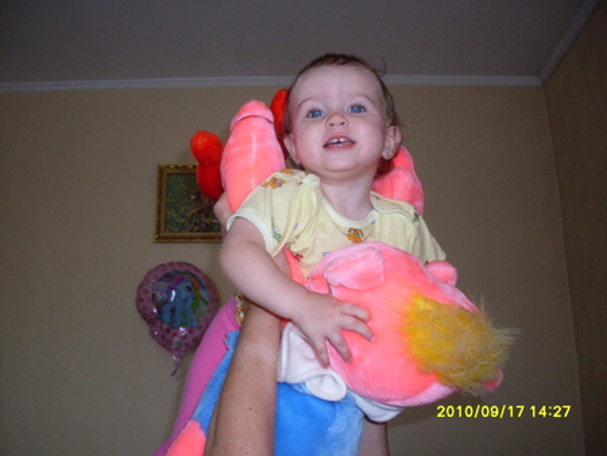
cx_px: 304
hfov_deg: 49.0
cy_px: 228
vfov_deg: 37.8
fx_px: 667
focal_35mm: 38
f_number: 2.8
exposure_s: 1/45
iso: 100
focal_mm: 6.3
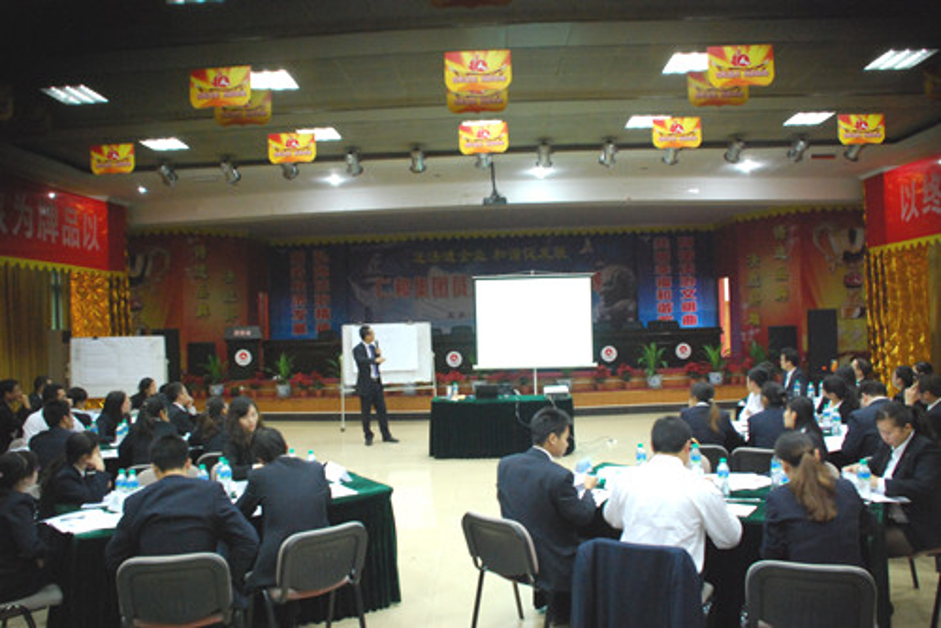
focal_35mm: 27
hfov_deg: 67.4
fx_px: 706
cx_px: 470
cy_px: 314
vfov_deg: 48.0
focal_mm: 18
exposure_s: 1/20
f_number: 3.5
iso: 1600
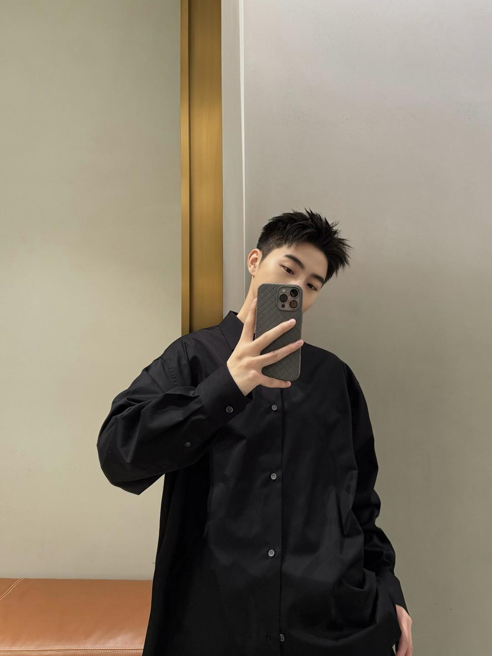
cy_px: 328
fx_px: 455
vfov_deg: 71.6
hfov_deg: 56.8
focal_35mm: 24
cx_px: 246
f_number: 1.78
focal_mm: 6.76
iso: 250
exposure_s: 1/60
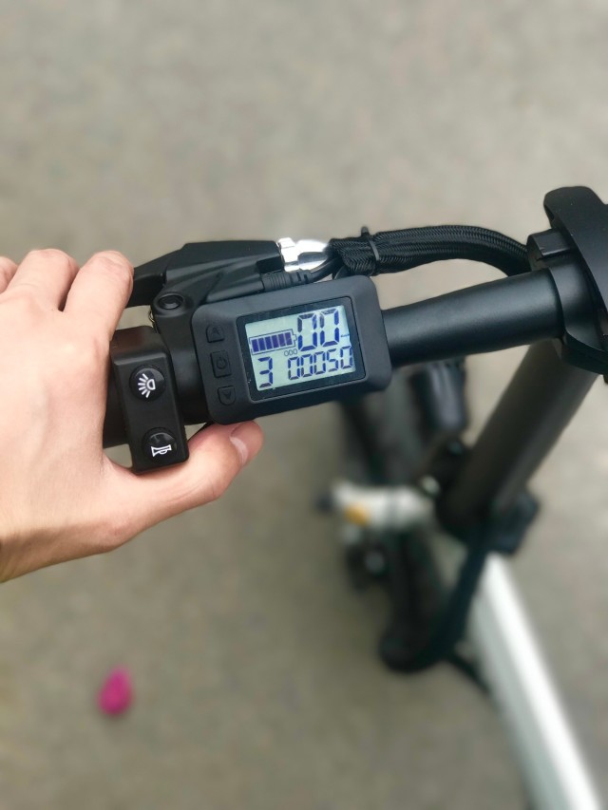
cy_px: 405
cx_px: 304
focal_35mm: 57
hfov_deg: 25.7
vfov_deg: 33.8
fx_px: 1335
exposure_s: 1/100
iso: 32
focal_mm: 6.6
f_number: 2.8
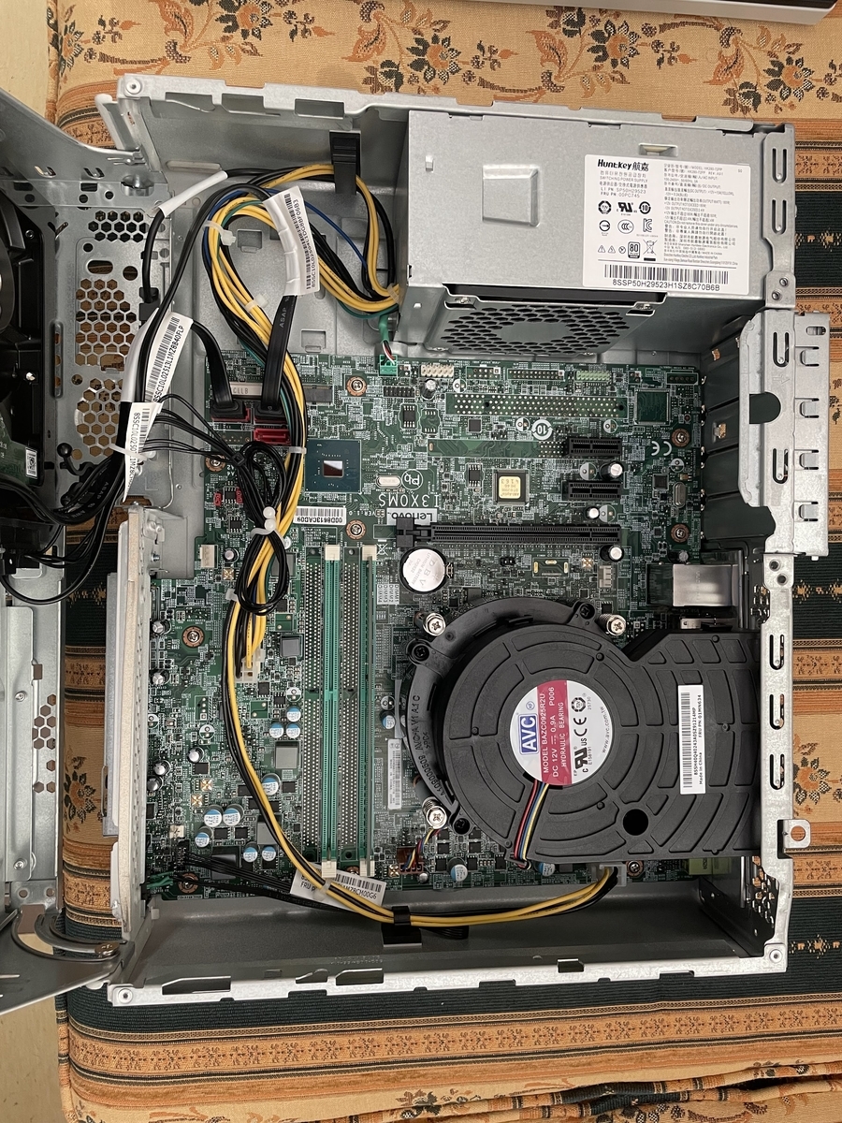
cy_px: 562
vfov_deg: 67.3
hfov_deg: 53.1
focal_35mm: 26
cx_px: 421
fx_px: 843
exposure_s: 1/82
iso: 125
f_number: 1.6
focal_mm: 4.2
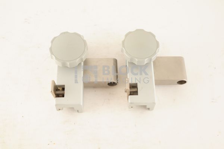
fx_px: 311
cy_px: 74
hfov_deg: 39.6
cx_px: 112
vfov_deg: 26.9
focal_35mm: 50
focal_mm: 50
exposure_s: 1/125
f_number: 11
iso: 1600
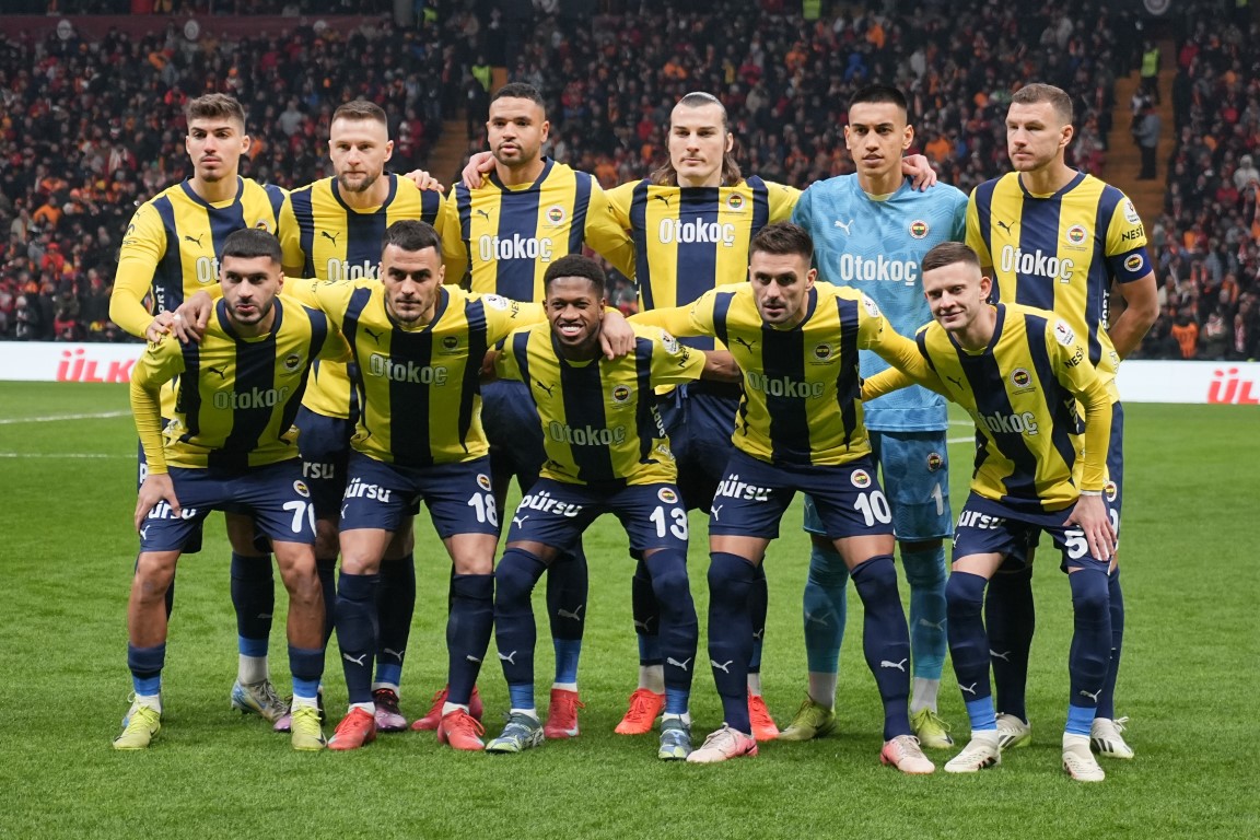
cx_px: 630
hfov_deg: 19.5
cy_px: 420
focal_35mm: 105
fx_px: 3675
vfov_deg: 13.0
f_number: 4
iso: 2000
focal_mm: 70
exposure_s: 1/1000
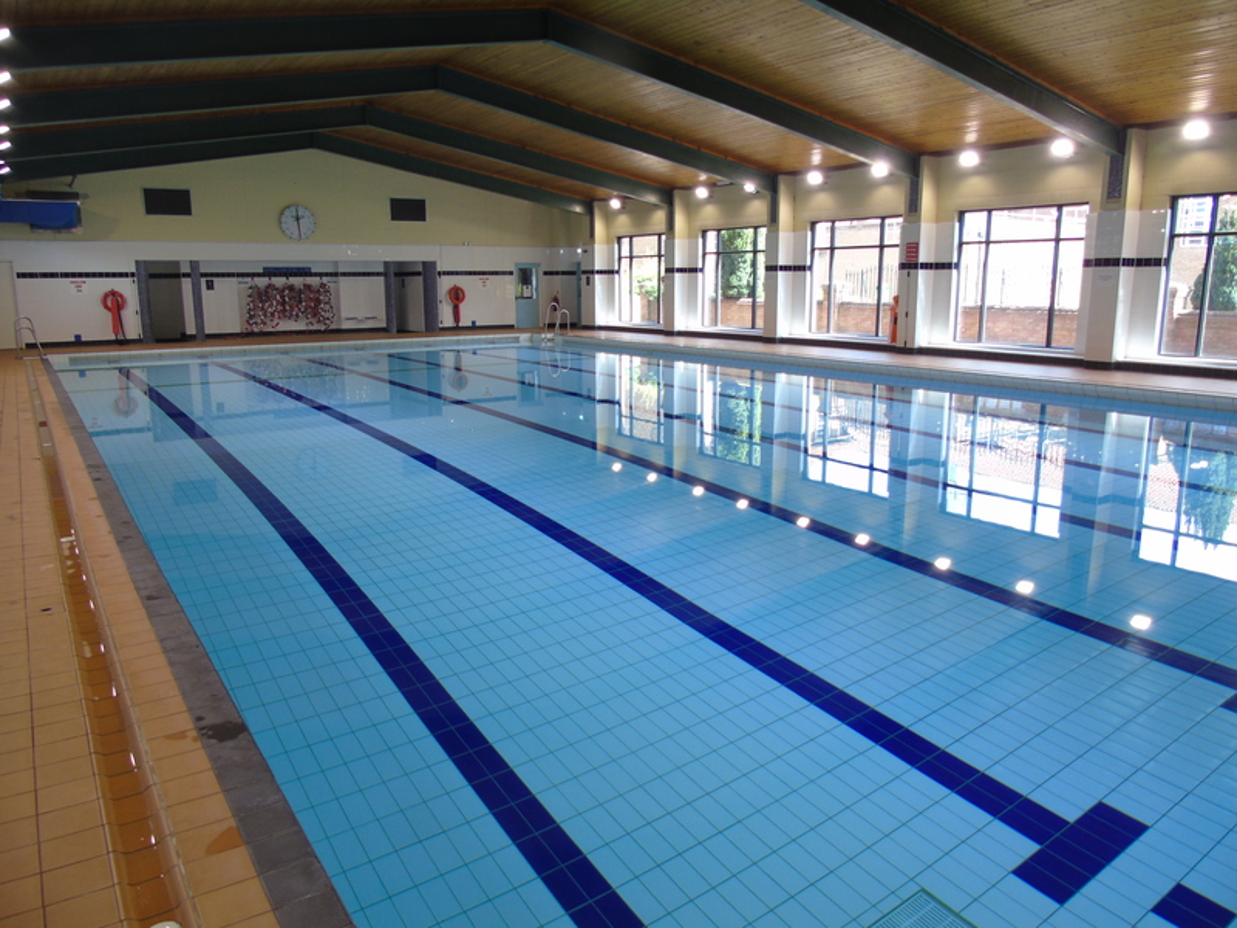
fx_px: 893
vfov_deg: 54.9
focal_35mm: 25
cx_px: 618
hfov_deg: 69.4
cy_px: 464
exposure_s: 1/30
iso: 80
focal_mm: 4.4
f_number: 3.4
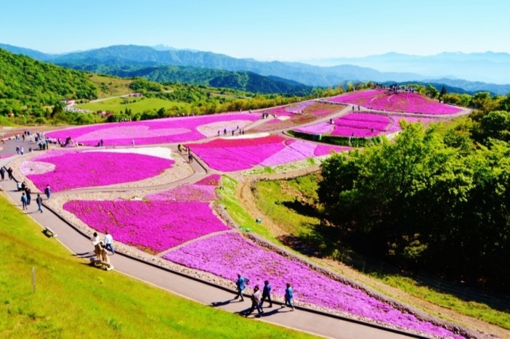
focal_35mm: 33
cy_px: 170
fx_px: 467
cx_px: 255
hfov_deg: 57.3
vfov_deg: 39.9
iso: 100
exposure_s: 1/250
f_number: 8
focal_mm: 22
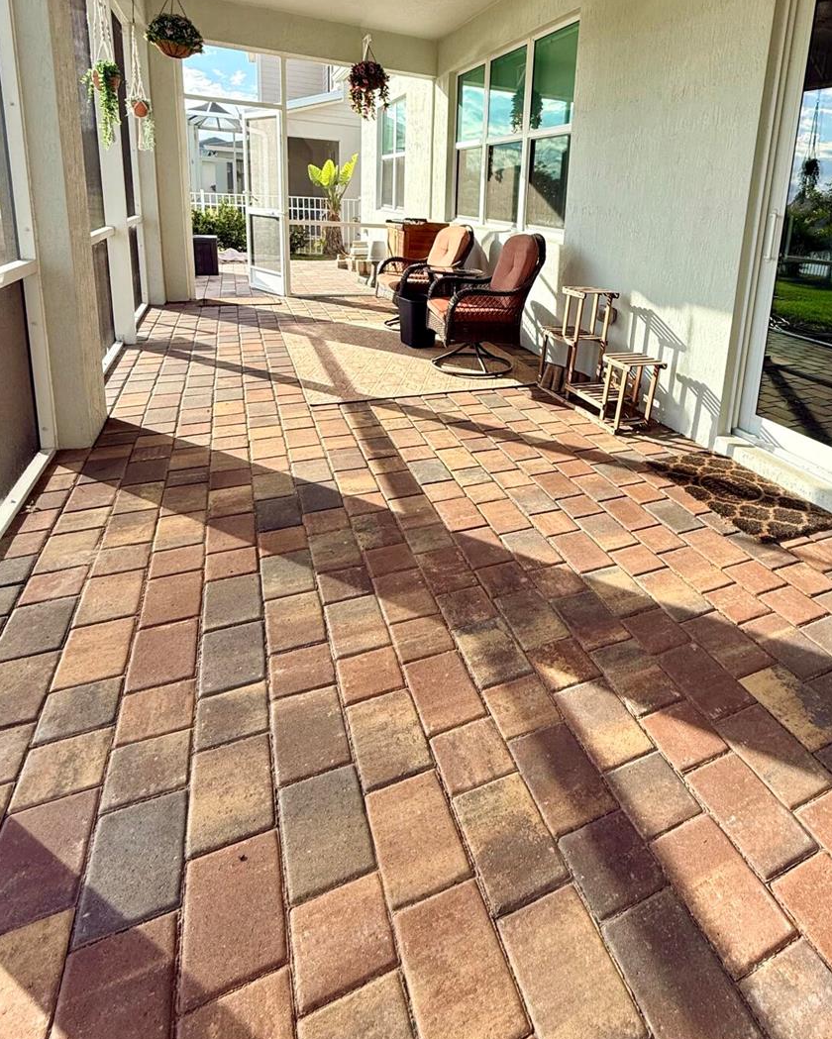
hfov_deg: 66.8
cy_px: 340
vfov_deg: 77.6
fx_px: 615
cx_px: 535
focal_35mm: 20
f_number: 2.2
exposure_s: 1/644
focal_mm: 2.22
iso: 50
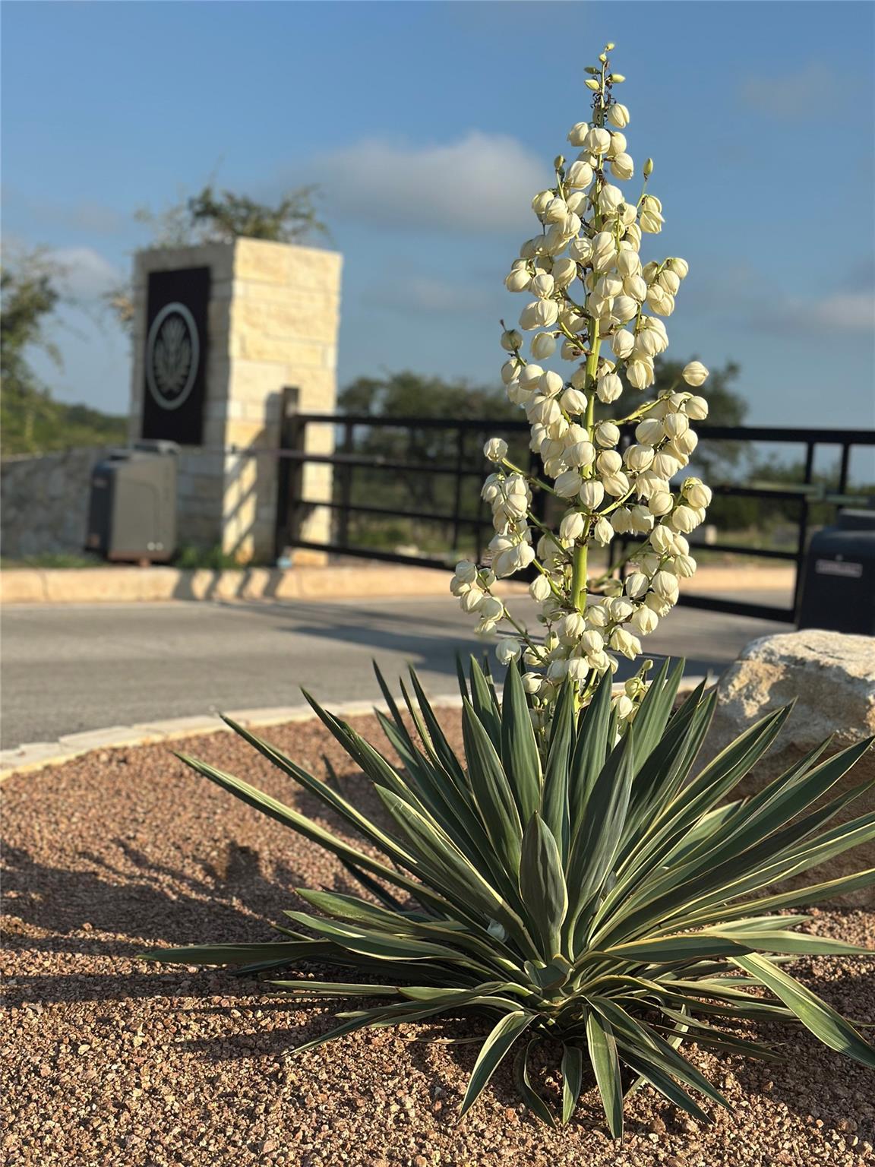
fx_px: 1618
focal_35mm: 48
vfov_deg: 39.7
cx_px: 438
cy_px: 584
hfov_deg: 30.3
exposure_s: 1/5000
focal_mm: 6.86
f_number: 1.78
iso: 100
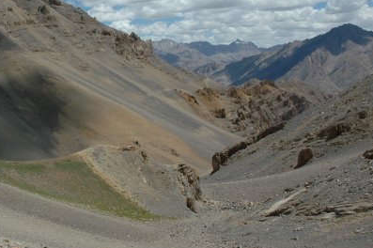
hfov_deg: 38.3
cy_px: 112
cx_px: 56
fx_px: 507
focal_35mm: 49
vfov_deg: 27.5
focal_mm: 18
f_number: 10
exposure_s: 1/400
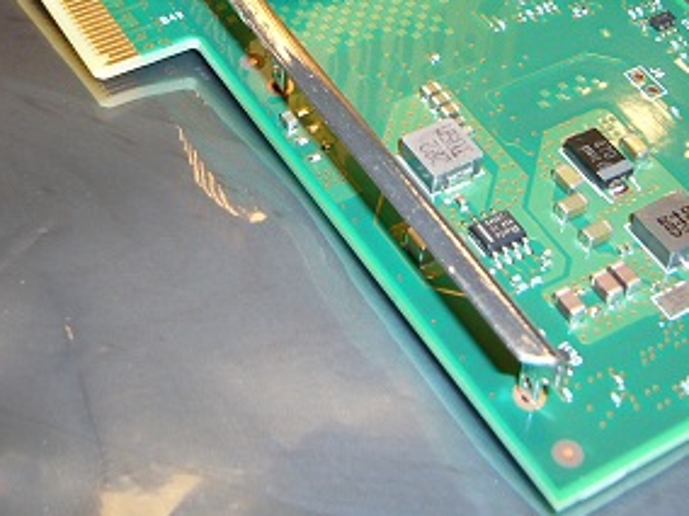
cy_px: -24
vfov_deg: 18.1
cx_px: 354
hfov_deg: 24.7
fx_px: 1572
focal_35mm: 79
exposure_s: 1/30
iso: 80
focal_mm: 5.8
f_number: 2.8
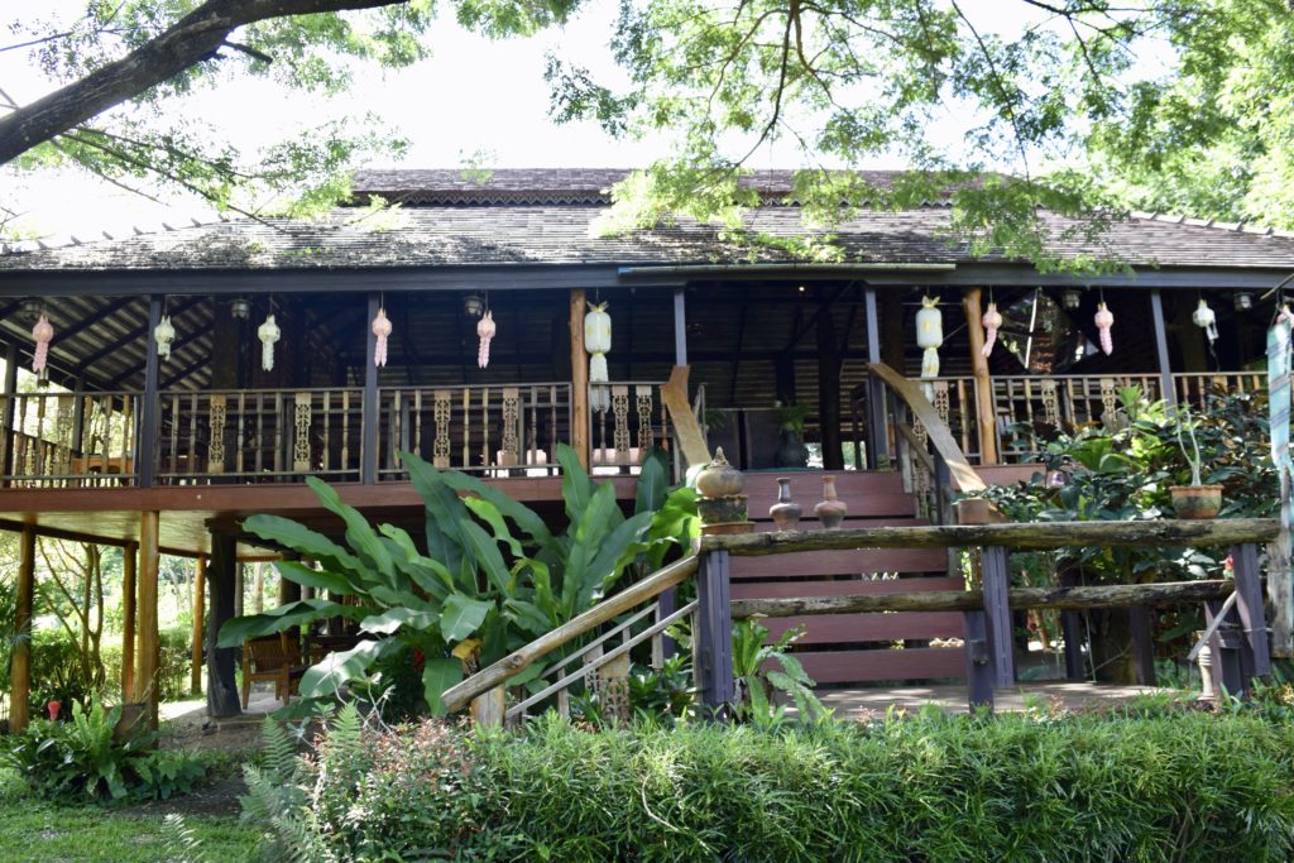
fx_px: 971
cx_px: 647
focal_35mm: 27
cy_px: 432
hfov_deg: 67.4
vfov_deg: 47.9
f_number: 5.6
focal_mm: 18
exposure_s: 1/125
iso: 400
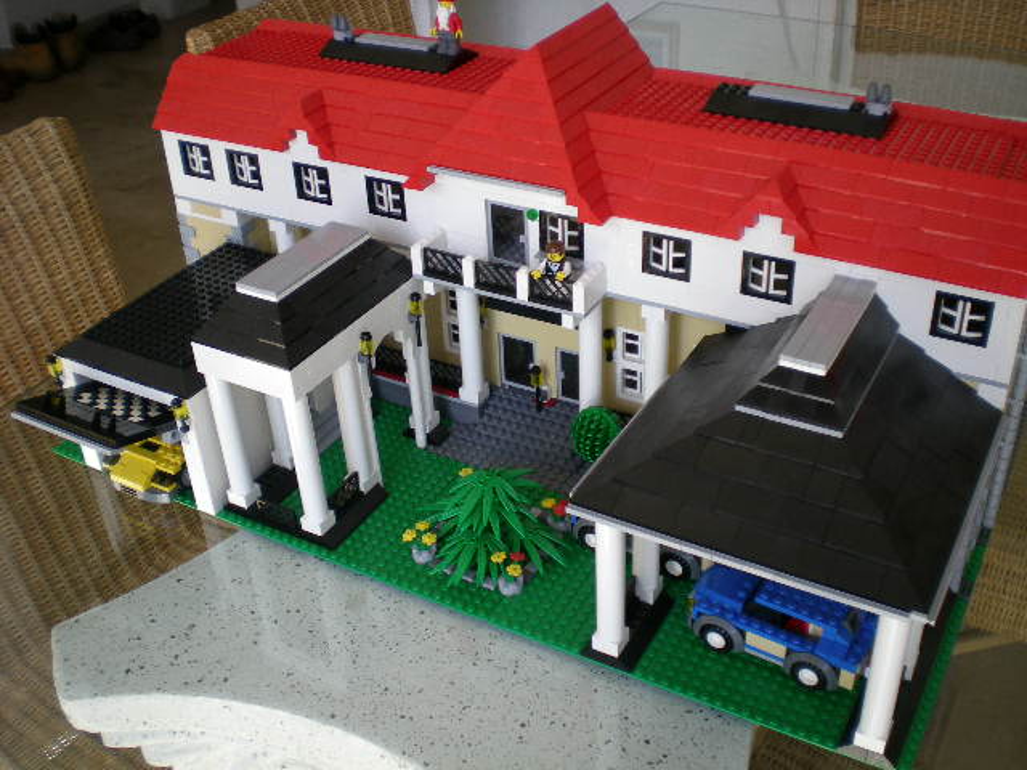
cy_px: 385
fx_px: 1127
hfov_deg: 49.0
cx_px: 514
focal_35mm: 38
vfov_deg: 37.7
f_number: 3.1
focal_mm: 6.3
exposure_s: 1/110
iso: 50
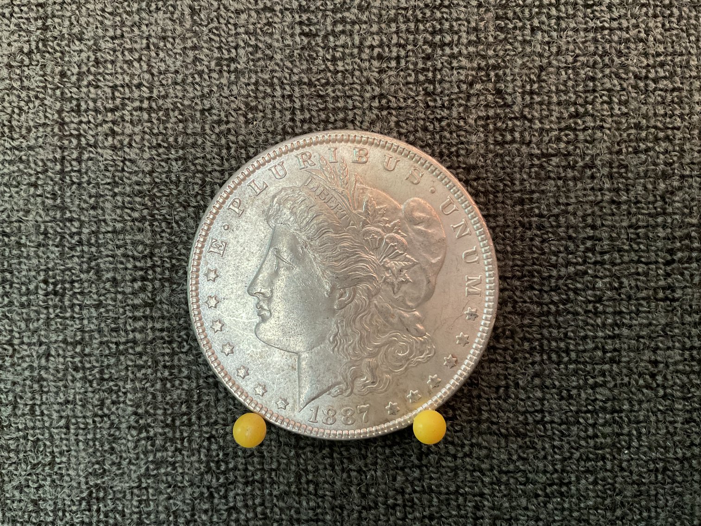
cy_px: 263
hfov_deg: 61.7
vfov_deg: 48.2
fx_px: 587
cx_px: 350
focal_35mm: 29
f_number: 1.8
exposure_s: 1/30
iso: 250
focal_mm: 3
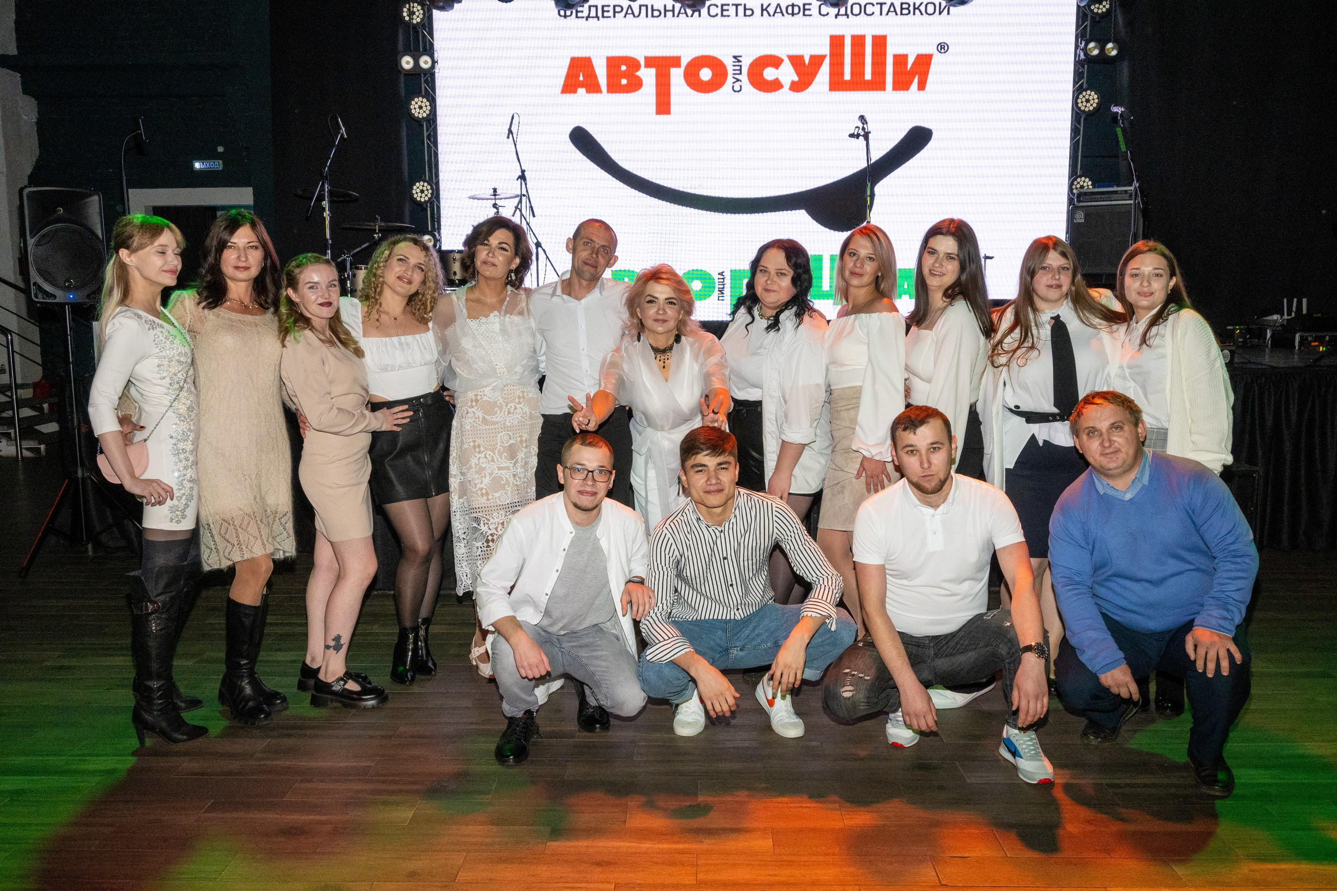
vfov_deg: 43.6
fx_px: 1114
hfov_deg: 61.9
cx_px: 668
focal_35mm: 30
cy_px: 446
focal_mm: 20
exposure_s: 1/125
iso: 800
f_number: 7.1
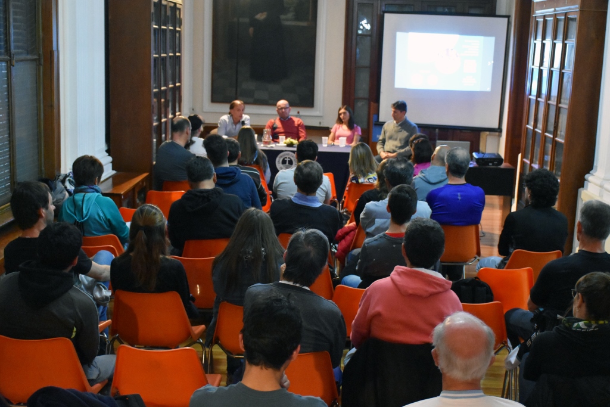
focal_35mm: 51
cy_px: 204
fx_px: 864
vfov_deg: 26.5
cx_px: 305
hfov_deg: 38.9
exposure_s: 1/60
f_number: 4.2
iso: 7200
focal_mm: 34
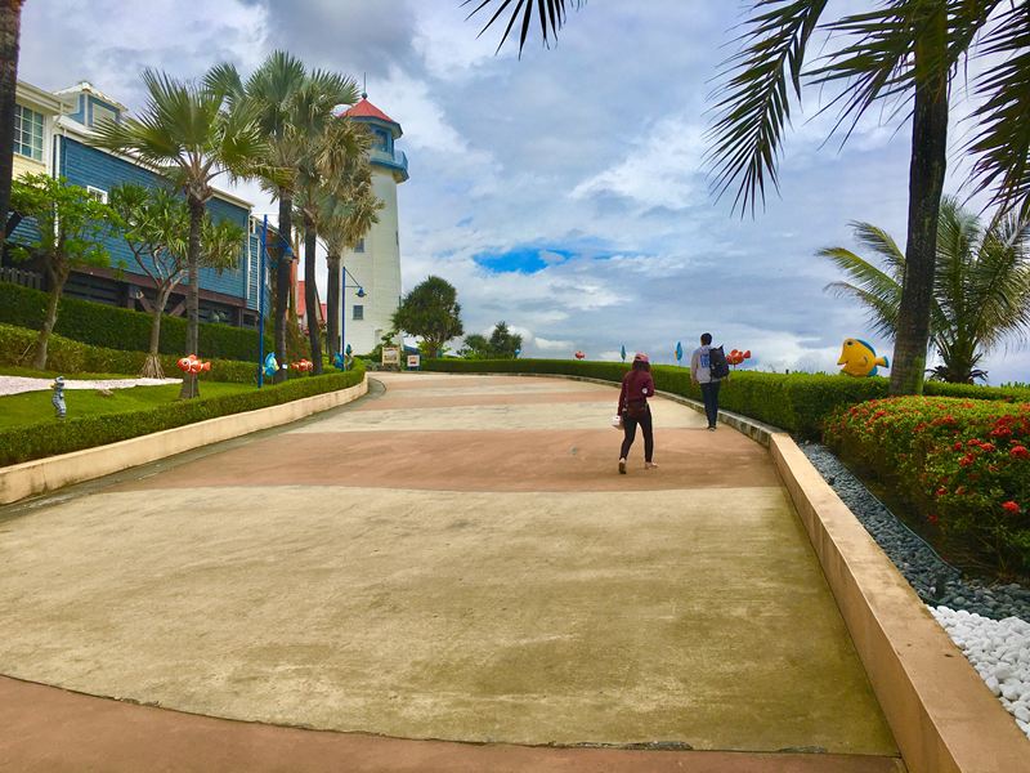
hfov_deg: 61.7
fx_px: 863
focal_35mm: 29
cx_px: 515
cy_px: 386
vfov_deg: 48.2
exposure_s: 1/4274
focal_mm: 4.15
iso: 25
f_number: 2.2
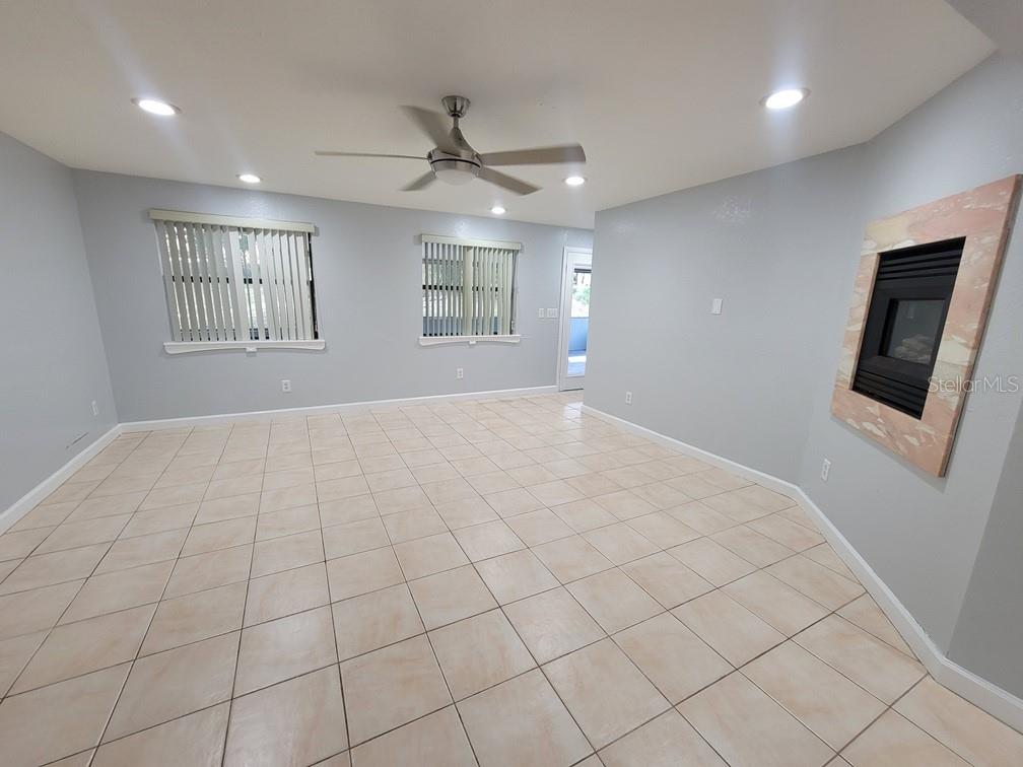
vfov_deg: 89.9
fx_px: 384
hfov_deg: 106.2
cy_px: 384
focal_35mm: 13
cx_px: 512
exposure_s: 1/60
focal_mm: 2.2
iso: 250
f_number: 2.2
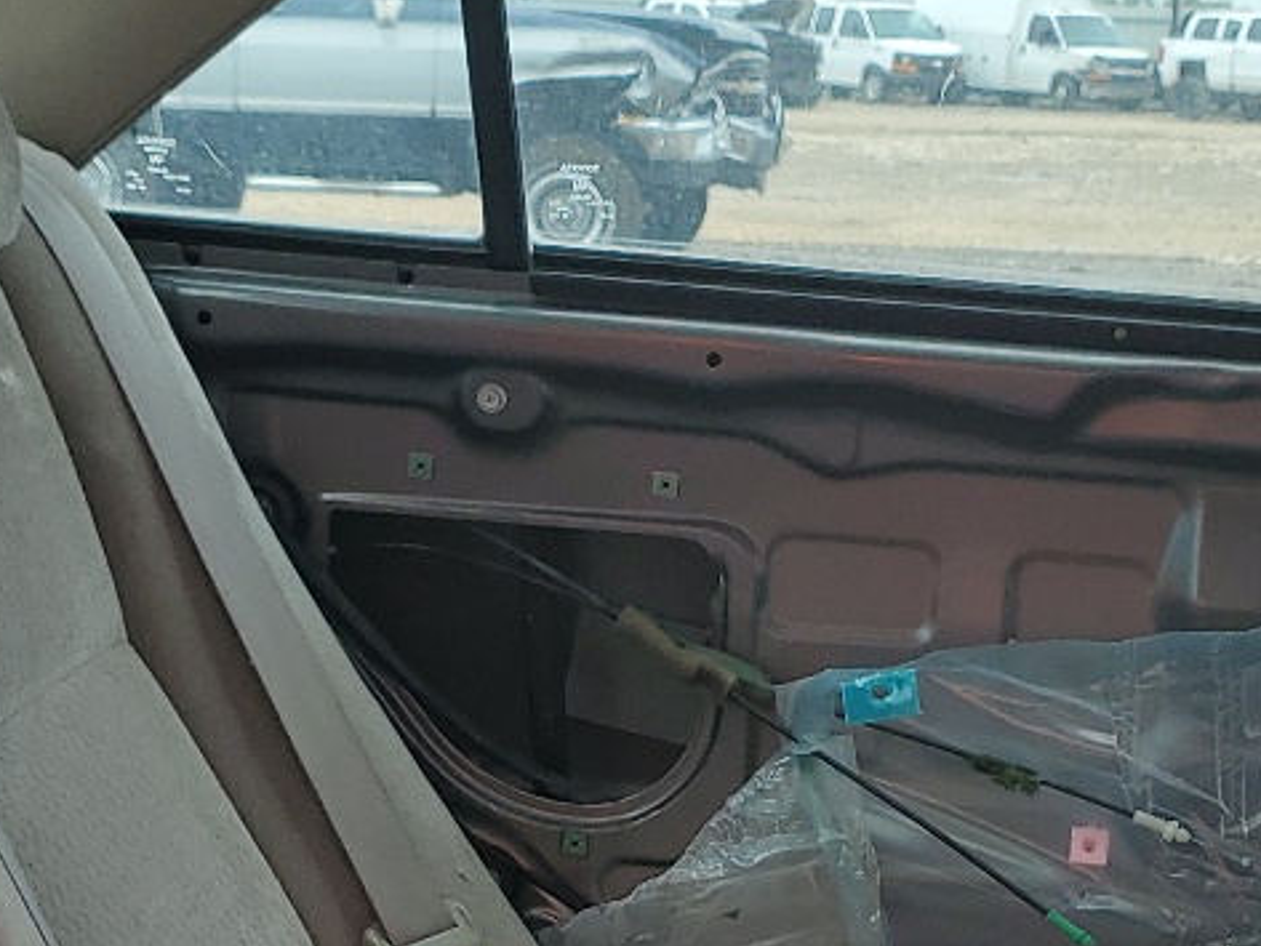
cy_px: 1119
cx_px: 706
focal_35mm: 88
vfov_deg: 16.2
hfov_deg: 22.2
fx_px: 3206
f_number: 1.5
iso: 50
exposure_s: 1/556
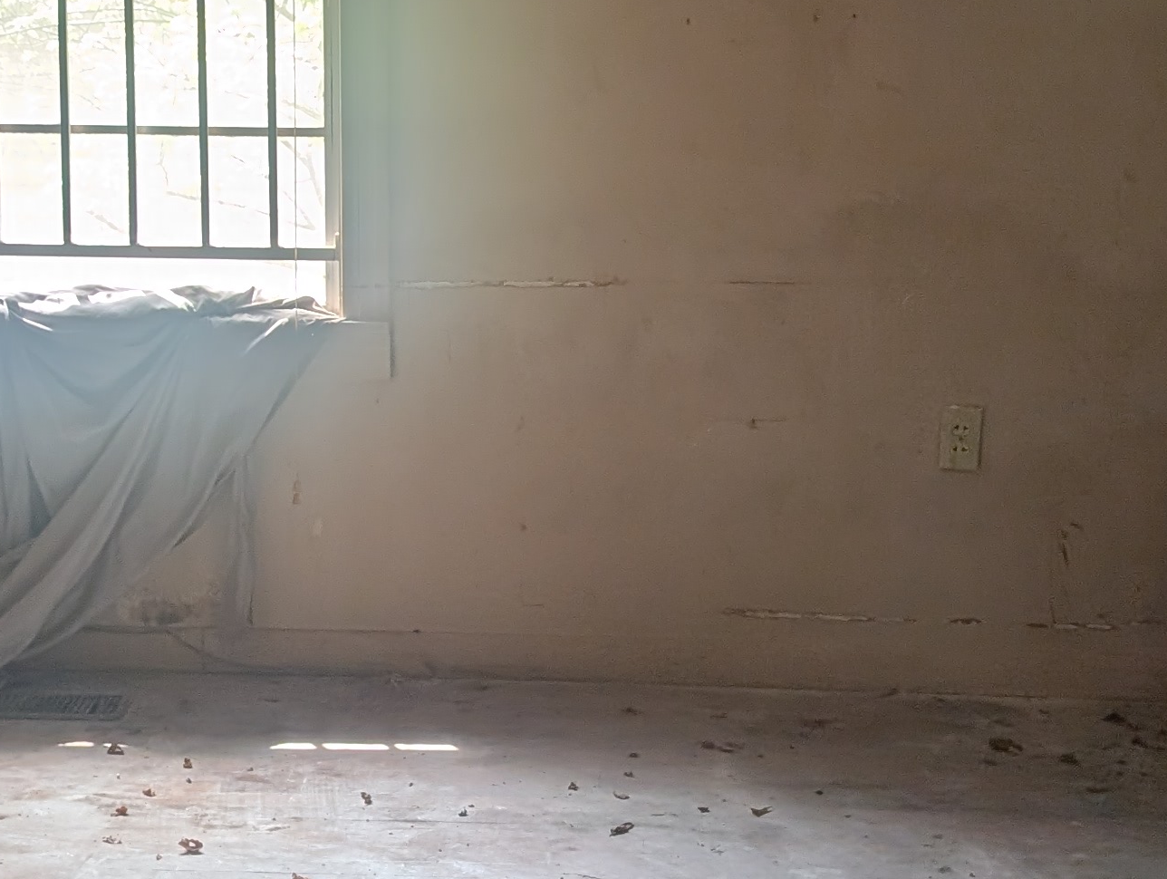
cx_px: 460
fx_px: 2566
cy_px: 263
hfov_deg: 25.6
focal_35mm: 76
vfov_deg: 19.3
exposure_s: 1/142
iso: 88
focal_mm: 6.9
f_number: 1.68
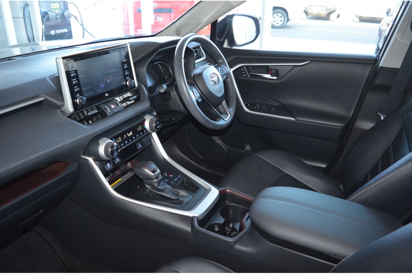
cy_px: 137
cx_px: 206
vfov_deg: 47.9
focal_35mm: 27
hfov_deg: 67.4
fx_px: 309
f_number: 3.5
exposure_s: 1/60
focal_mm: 18
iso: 800
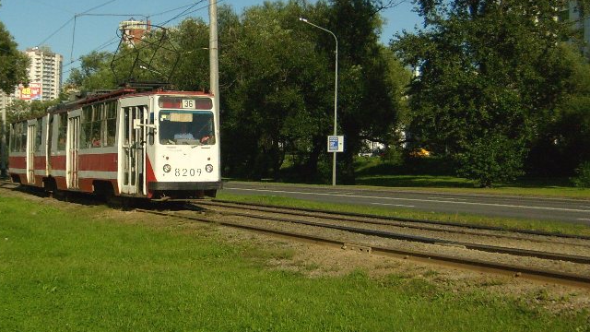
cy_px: 153
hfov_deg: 34.0
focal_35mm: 61
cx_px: 193
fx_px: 954
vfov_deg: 19.7
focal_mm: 5.8
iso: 80
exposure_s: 1/500
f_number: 7.1
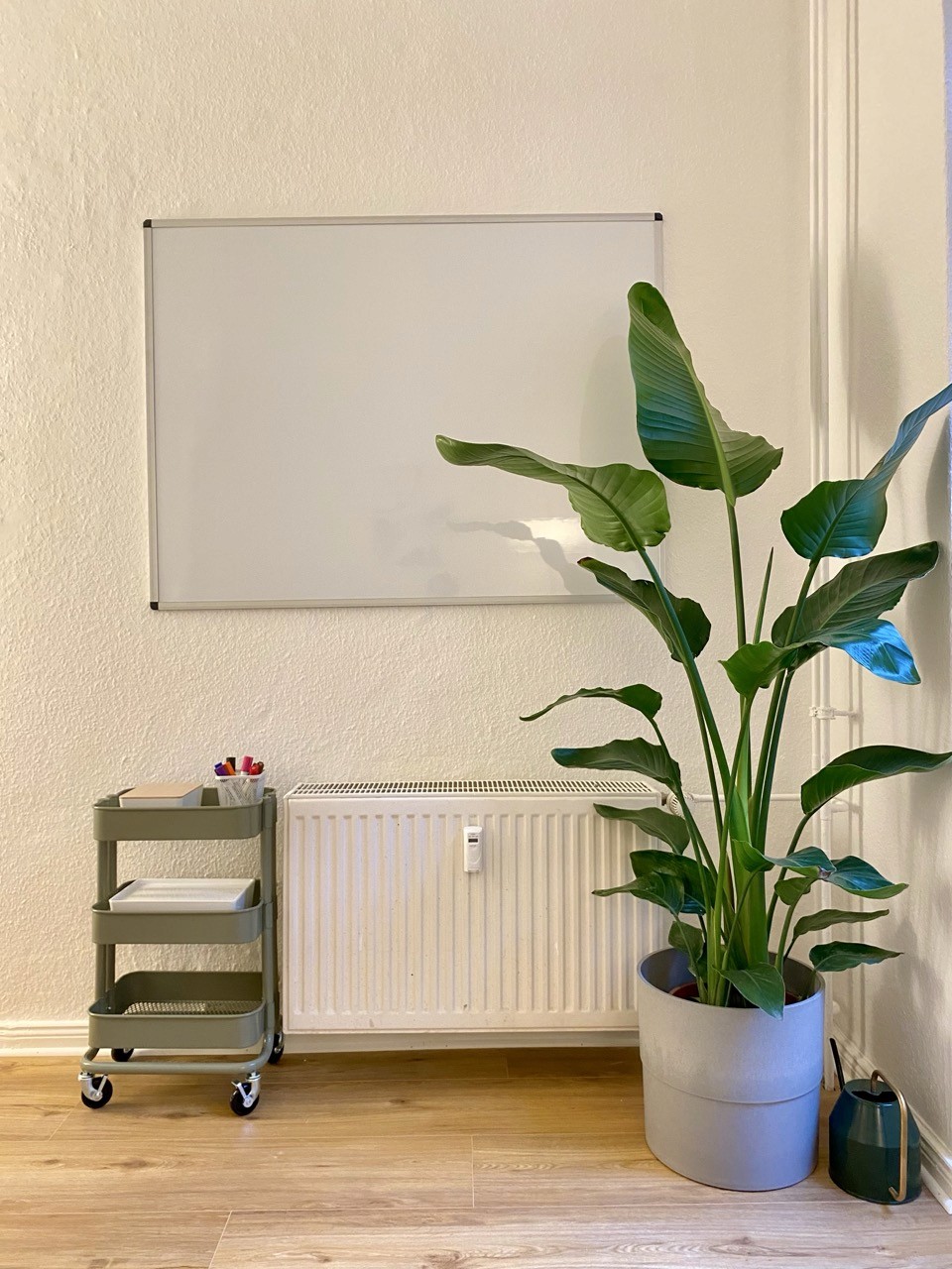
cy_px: 634
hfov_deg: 53.1
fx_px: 953
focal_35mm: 26
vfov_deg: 67.3
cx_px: 476
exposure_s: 1/50
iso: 250
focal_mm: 4.25
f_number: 1.8
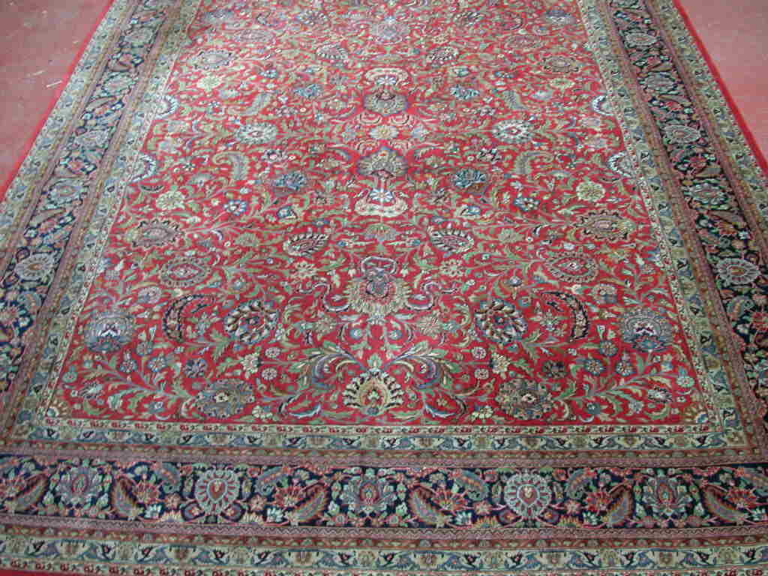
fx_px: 843
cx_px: 384
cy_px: 288
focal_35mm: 38
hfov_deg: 49.0
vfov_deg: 37.7
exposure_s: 1/5.2
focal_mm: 7.85
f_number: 2.6
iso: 100
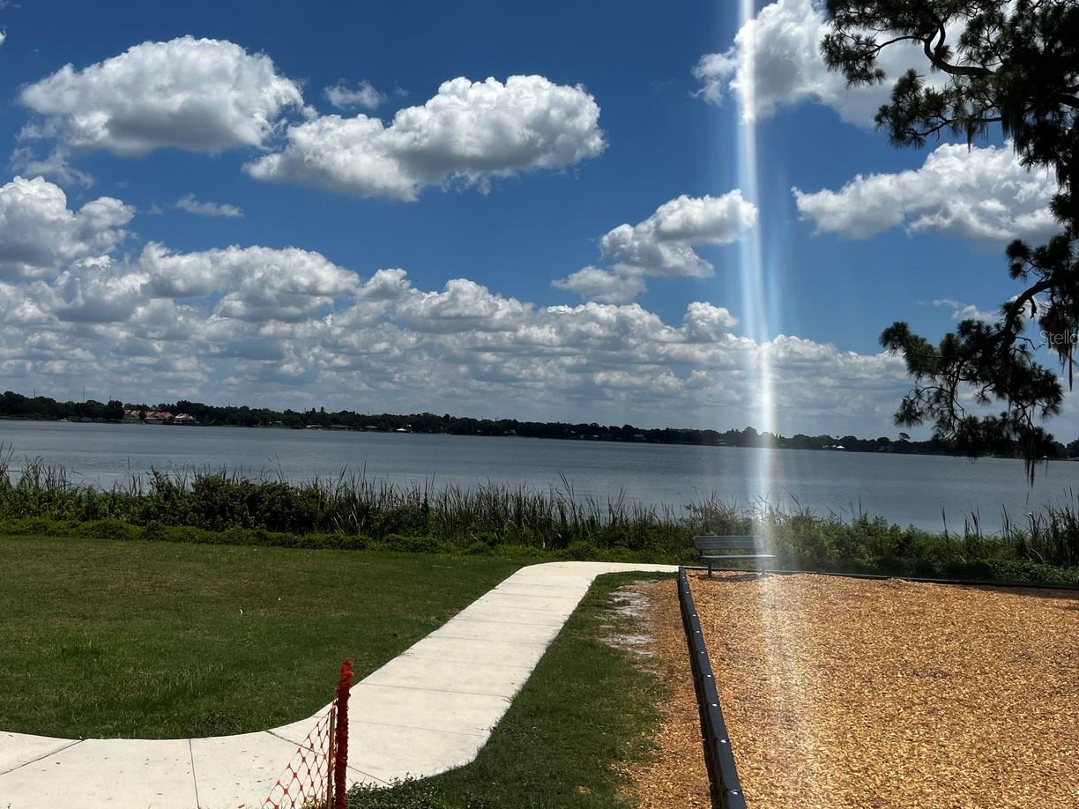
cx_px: 417
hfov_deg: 53.5
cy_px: 337
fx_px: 1060
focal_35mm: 34
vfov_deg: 41.7
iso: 50
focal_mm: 5.1
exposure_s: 1/8403
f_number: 1.6
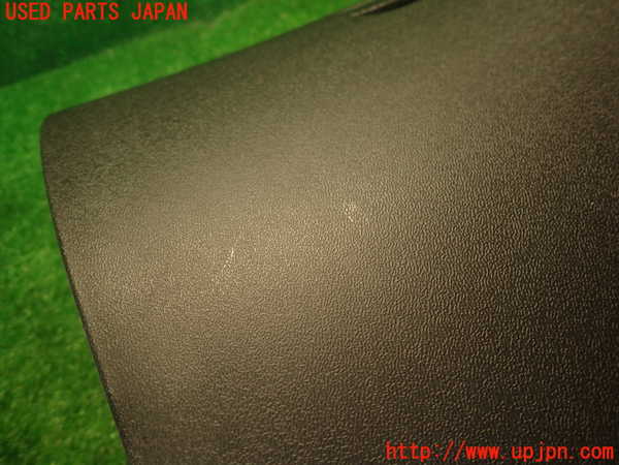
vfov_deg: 54.9
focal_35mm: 25
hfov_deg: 69.4
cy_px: 232
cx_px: 310
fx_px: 447
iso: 200
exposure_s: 1/30
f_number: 2
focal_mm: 4.5
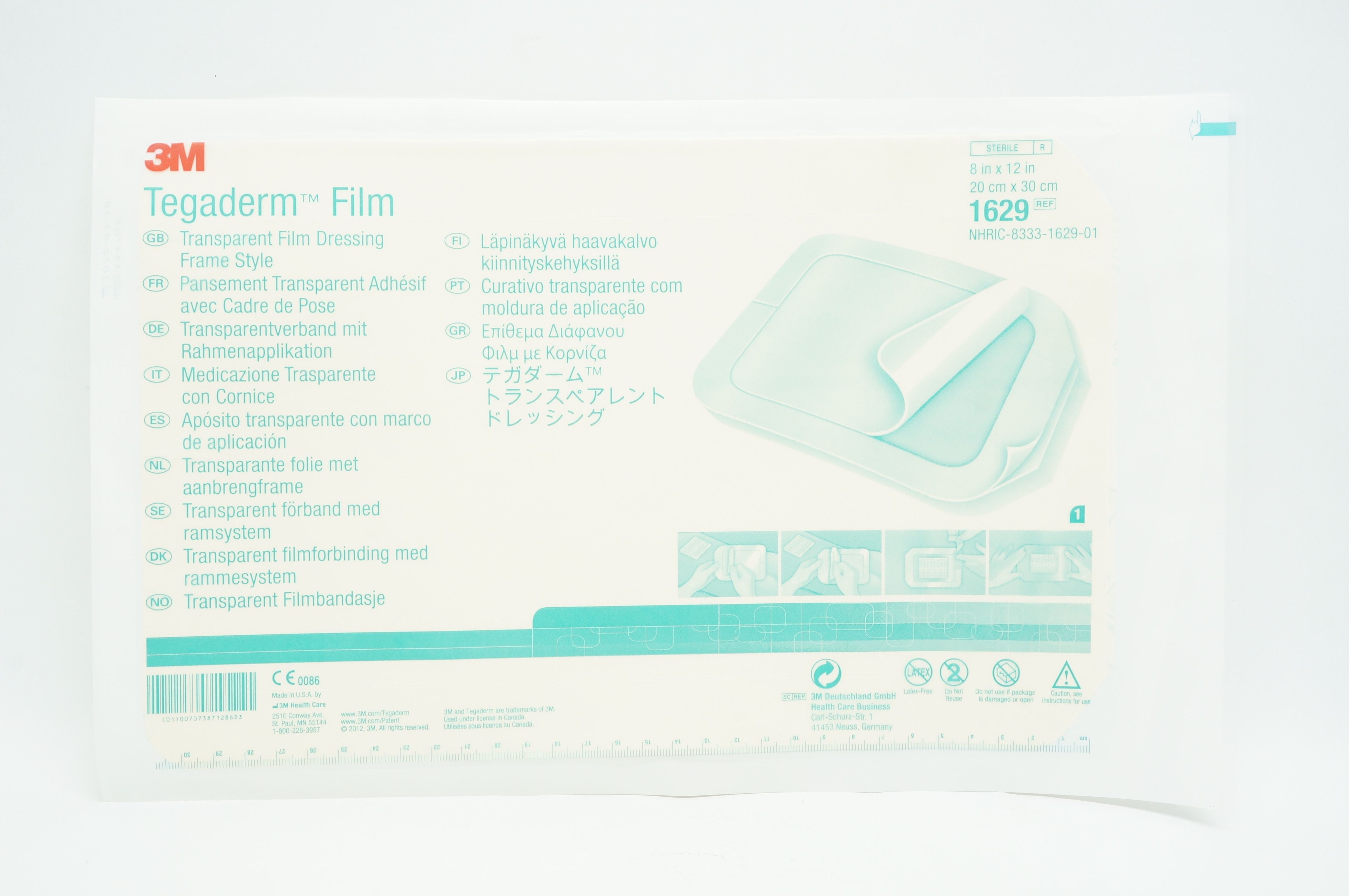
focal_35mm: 39
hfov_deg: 49.6
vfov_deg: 34.1
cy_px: 448
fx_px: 1460
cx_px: 674
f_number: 10
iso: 400
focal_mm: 26
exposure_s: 1/15
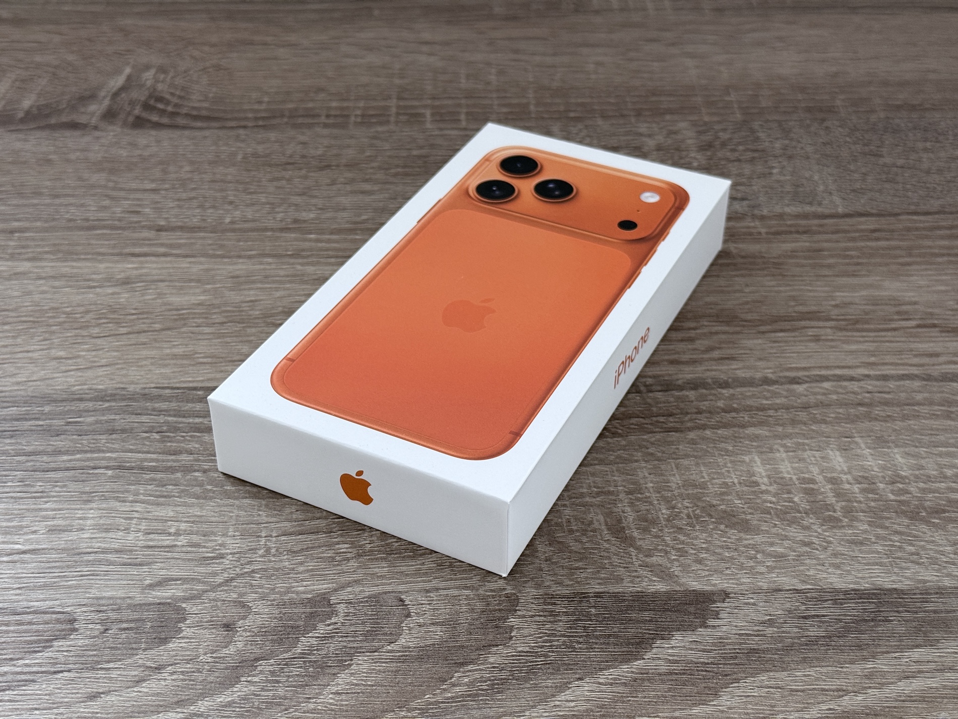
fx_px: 1328
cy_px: 360
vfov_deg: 30.3
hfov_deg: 39.7
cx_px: 479
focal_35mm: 48
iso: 100
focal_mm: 6.76
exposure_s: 1/62
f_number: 1.78
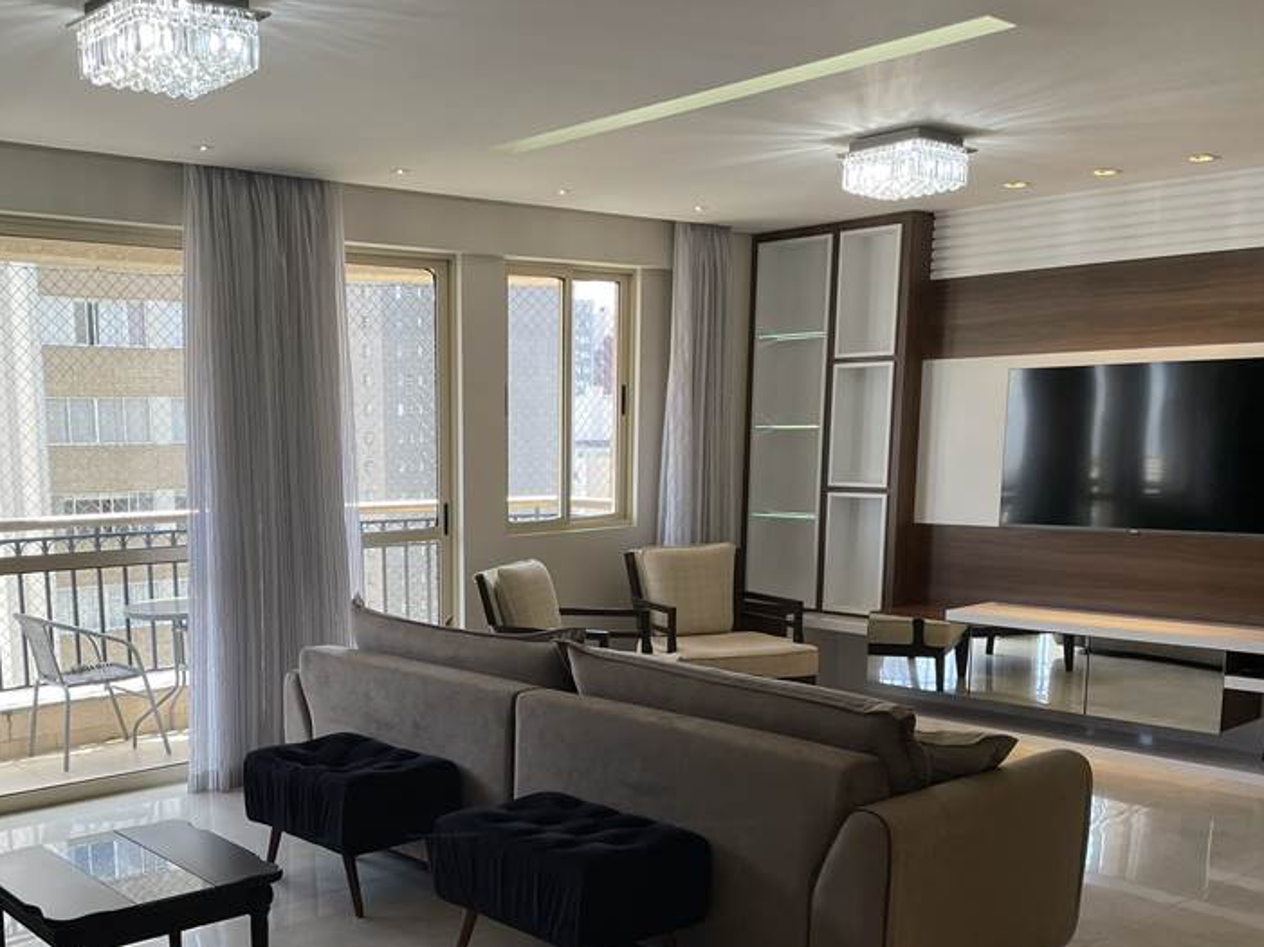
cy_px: 657
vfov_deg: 37.1
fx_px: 1387
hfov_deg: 48.3
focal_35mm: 38
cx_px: 431
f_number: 1.6
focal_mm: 4.2
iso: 32
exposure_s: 1/491
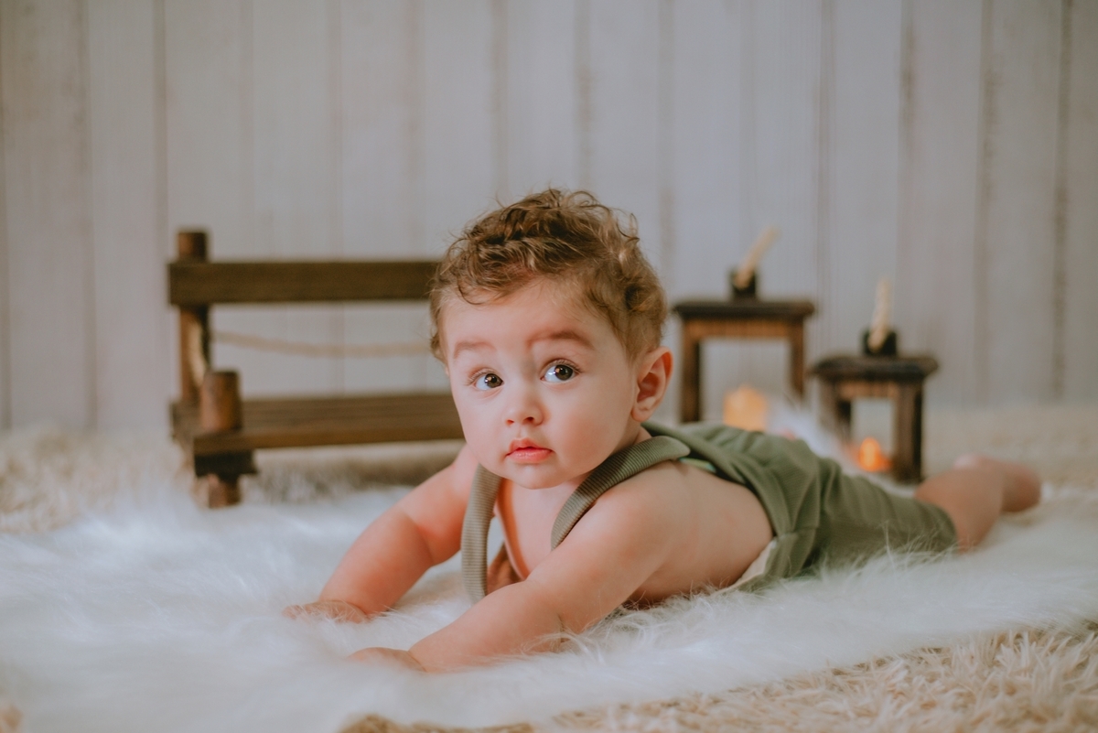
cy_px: 366
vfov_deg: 27.0
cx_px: 549
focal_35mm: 50
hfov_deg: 39.6
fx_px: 1525
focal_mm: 50
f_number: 2.2
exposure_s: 1/160
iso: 640
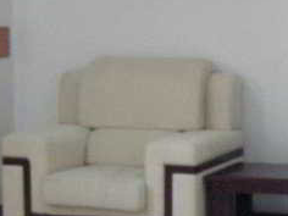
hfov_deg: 14.3
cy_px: 127
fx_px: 1073
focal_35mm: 129
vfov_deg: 11.5
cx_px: 427
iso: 255
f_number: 3.5
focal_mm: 6.3
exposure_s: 1/8
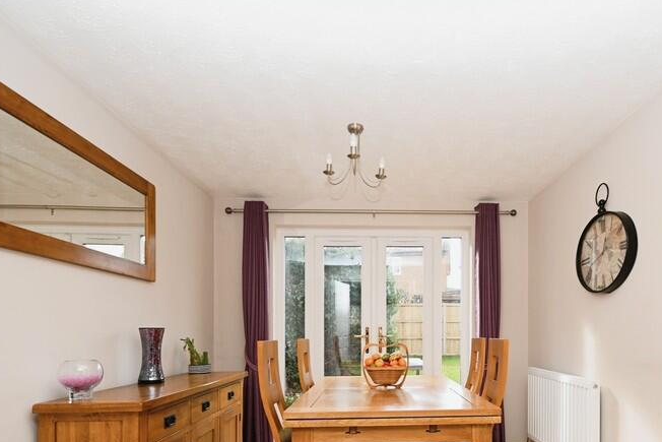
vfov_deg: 54.3
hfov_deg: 77.7
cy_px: 337
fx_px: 405
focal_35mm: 22
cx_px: 398
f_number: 4
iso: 100
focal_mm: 14
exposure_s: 1/60
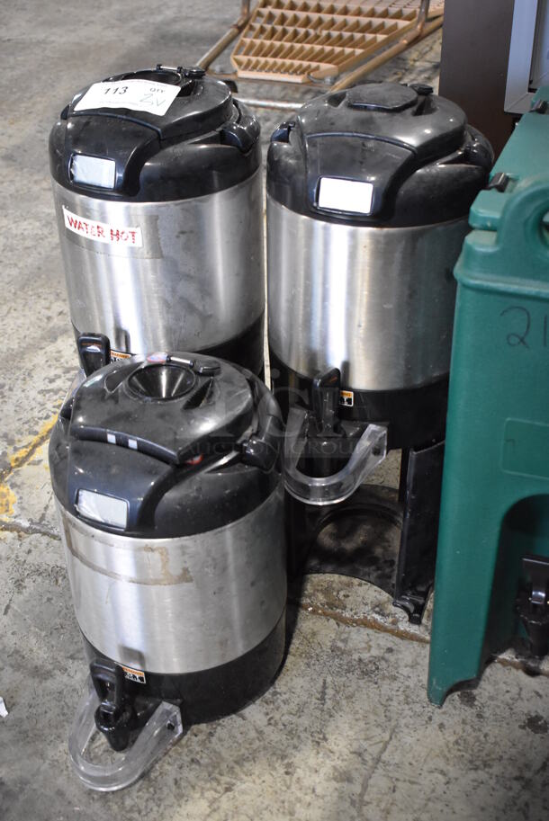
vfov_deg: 43.6
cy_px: 410
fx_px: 1028
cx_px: 274
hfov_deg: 29.9
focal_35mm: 45
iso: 3600
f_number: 4.2
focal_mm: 30
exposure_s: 1/125
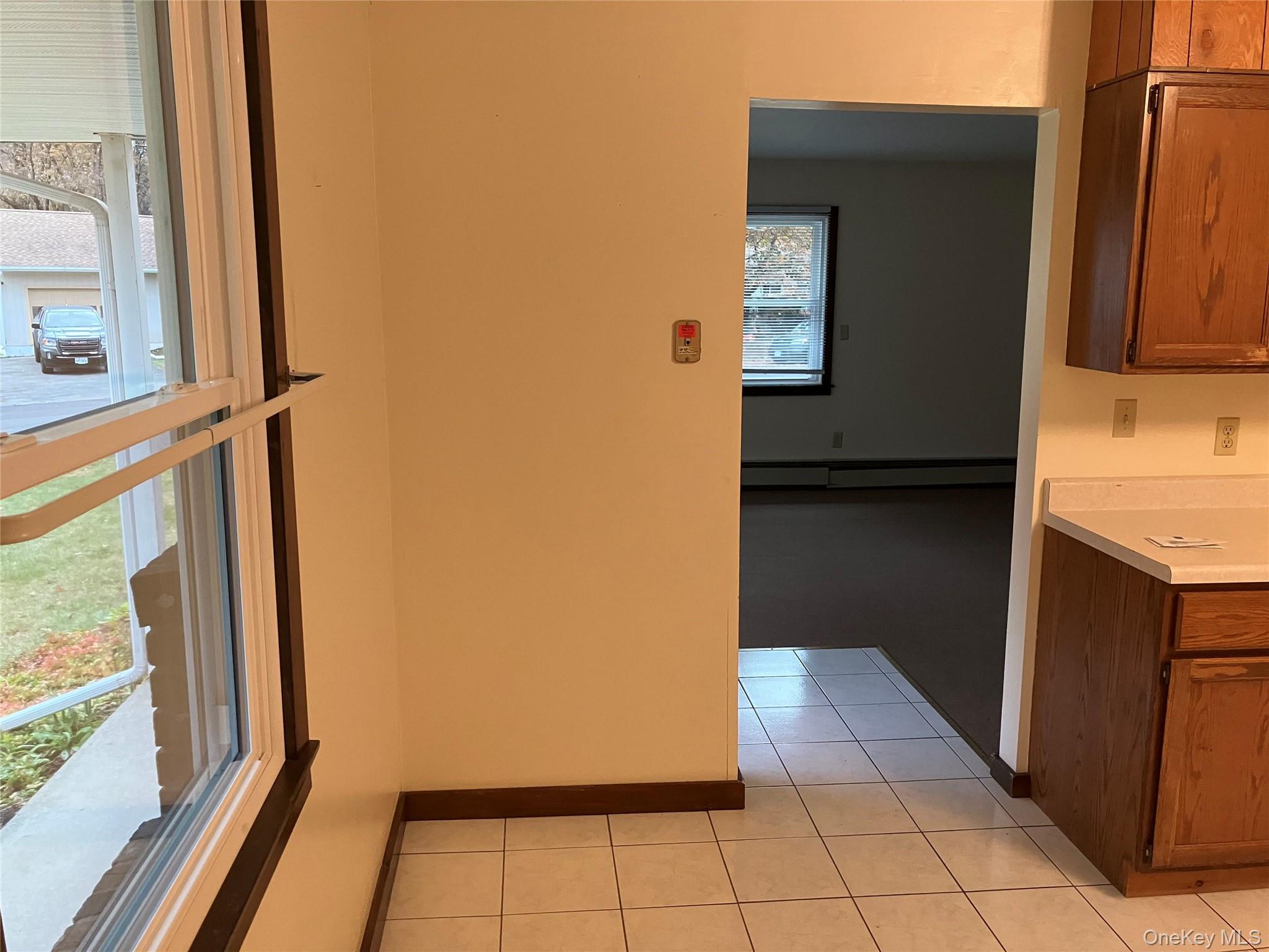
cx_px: 634
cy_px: 476
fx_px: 1026
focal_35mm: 28
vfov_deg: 49.7
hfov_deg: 63.4
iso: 200
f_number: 1.8
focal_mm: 3.99
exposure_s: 1/60
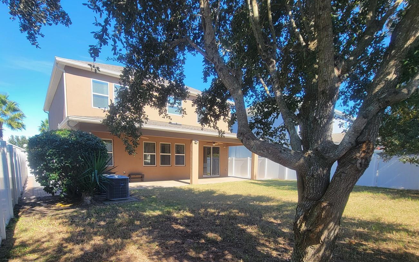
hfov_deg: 94.3
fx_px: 194
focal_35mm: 17
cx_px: 201
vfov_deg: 65.3
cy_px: 184
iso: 50
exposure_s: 1/444
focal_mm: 2.2
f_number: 2.2
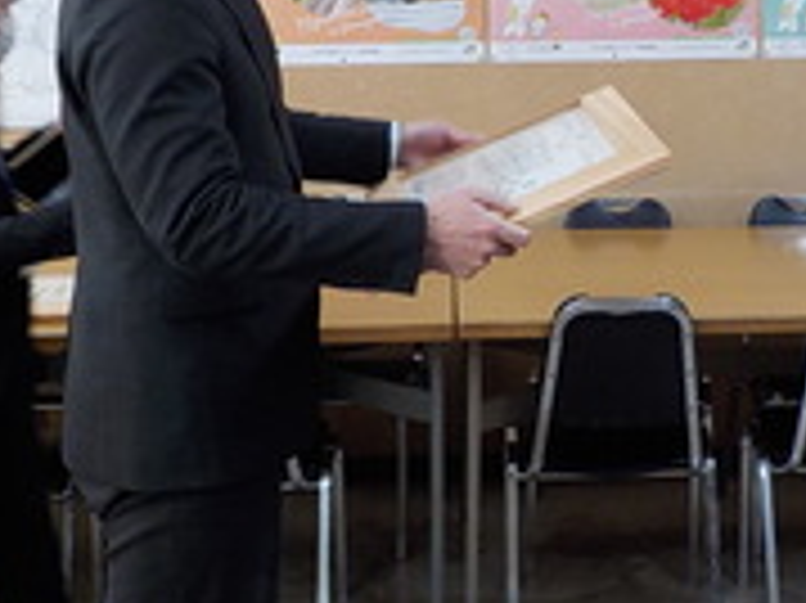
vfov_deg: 21.3
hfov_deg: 28.4
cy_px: 40
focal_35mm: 67
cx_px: 635
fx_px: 1559
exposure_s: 1/30
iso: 140
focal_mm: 4.1
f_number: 3.3
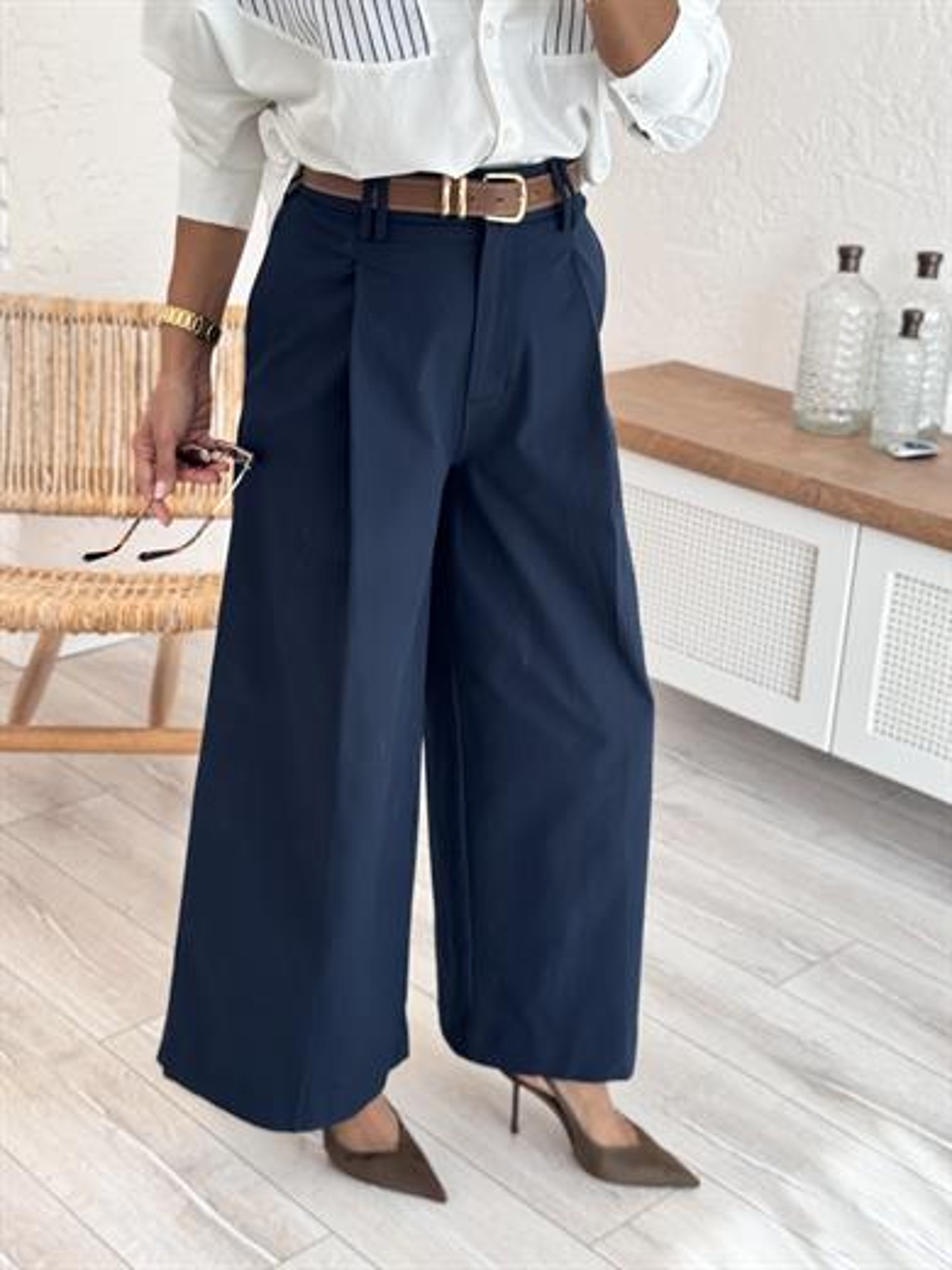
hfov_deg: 30.3
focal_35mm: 48
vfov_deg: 39.7
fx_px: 1760
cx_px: 476
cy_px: 635
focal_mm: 6.76
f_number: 1.78
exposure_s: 1/139
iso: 64
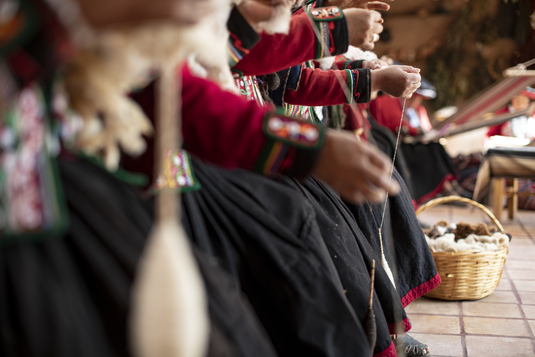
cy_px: 178
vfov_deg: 27.0
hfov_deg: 39.6
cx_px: 268
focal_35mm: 50
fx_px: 743
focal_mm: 50
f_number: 2.2
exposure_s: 1/320
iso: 200
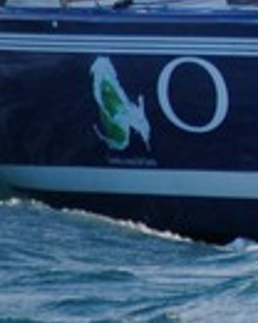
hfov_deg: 0.9
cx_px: 772
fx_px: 16665
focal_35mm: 1746
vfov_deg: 1.1
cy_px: -112
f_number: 5.6
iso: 220
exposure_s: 1/500
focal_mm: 180
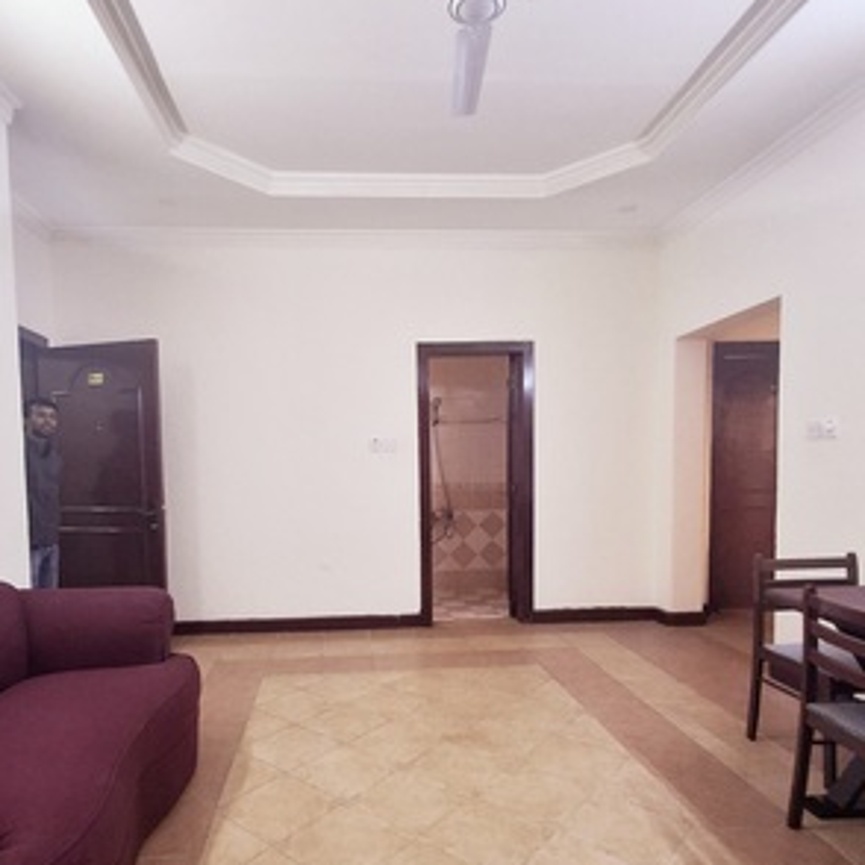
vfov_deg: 69.2
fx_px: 622
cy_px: 499
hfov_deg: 69.4
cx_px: 381
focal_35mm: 22
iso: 200
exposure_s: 1/50
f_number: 2.2
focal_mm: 1.64
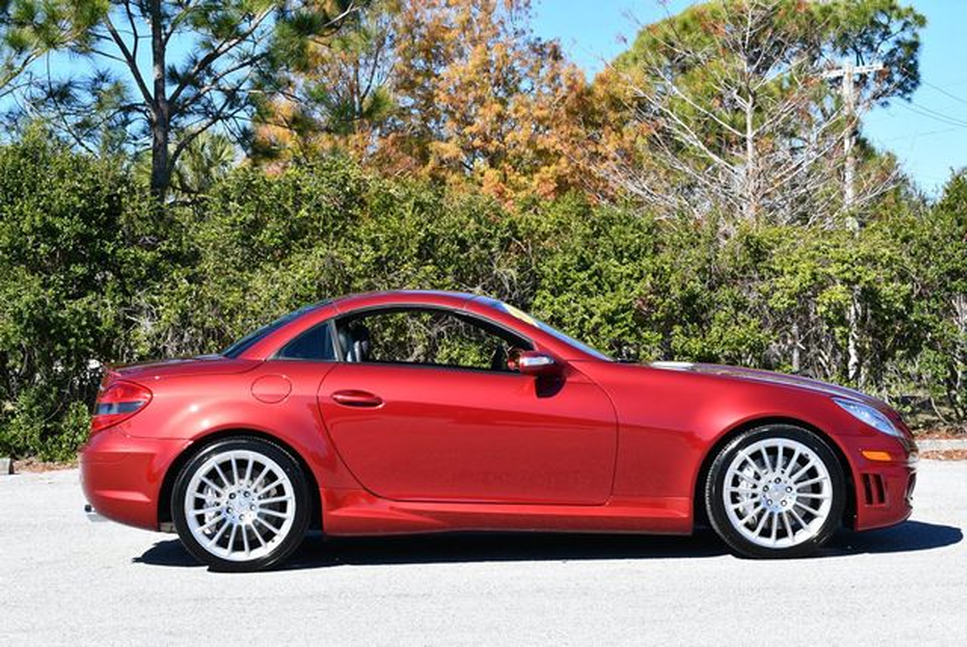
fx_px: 2043
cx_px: 484
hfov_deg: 26.6
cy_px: 324
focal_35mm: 76
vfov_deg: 18.0
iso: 125
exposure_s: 1/250
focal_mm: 38
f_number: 8
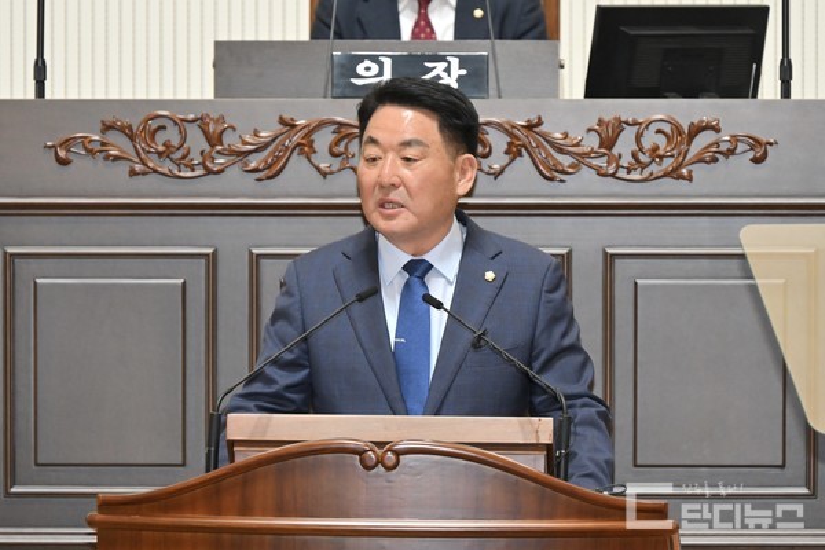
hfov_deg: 6.9
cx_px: 412
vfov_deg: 4.6
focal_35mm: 300
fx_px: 6874
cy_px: 275
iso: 3200
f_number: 6.3
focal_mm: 200
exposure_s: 1/250
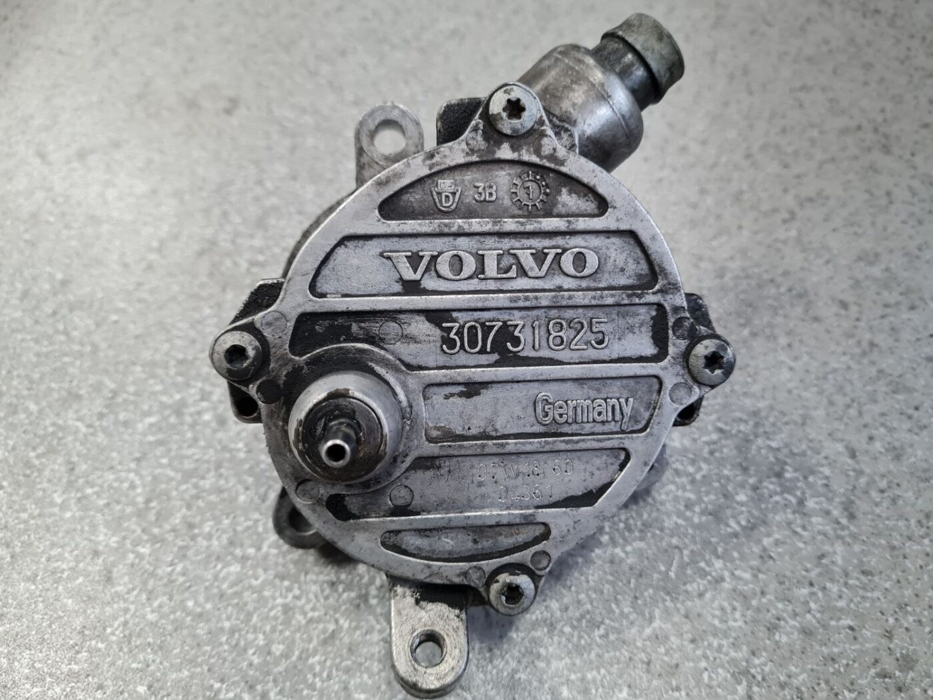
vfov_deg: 53.1
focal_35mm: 26
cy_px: 350
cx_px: 466
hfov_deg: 67.3
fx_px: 701
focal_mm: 5.4
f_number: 1.8
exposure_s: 1/50
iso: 250
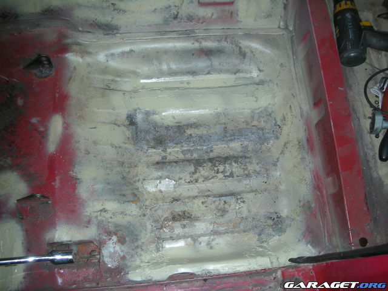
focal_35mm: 35
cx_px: 194
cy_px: 146
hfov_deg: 52.6
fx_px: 392
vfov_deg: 40.7
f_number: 2.8
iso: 50
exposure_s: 1/60
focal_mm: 5.8
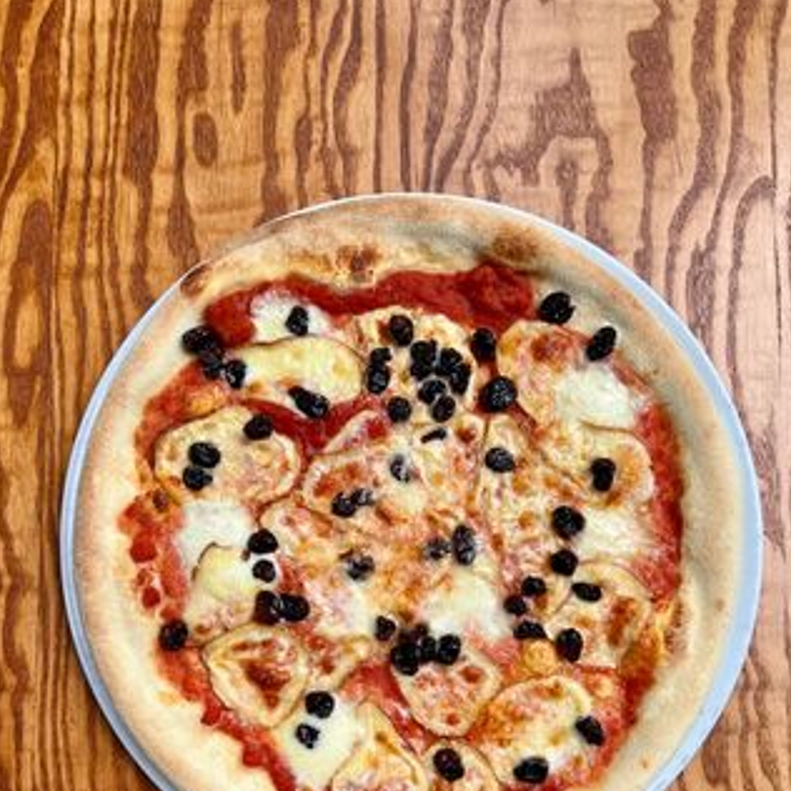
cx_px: 393
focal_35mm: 31
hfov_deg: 52.5
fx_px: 801
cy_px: 521
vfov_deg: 51.7
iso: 50
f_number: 1.5
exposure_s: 1/646
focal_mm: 5.7
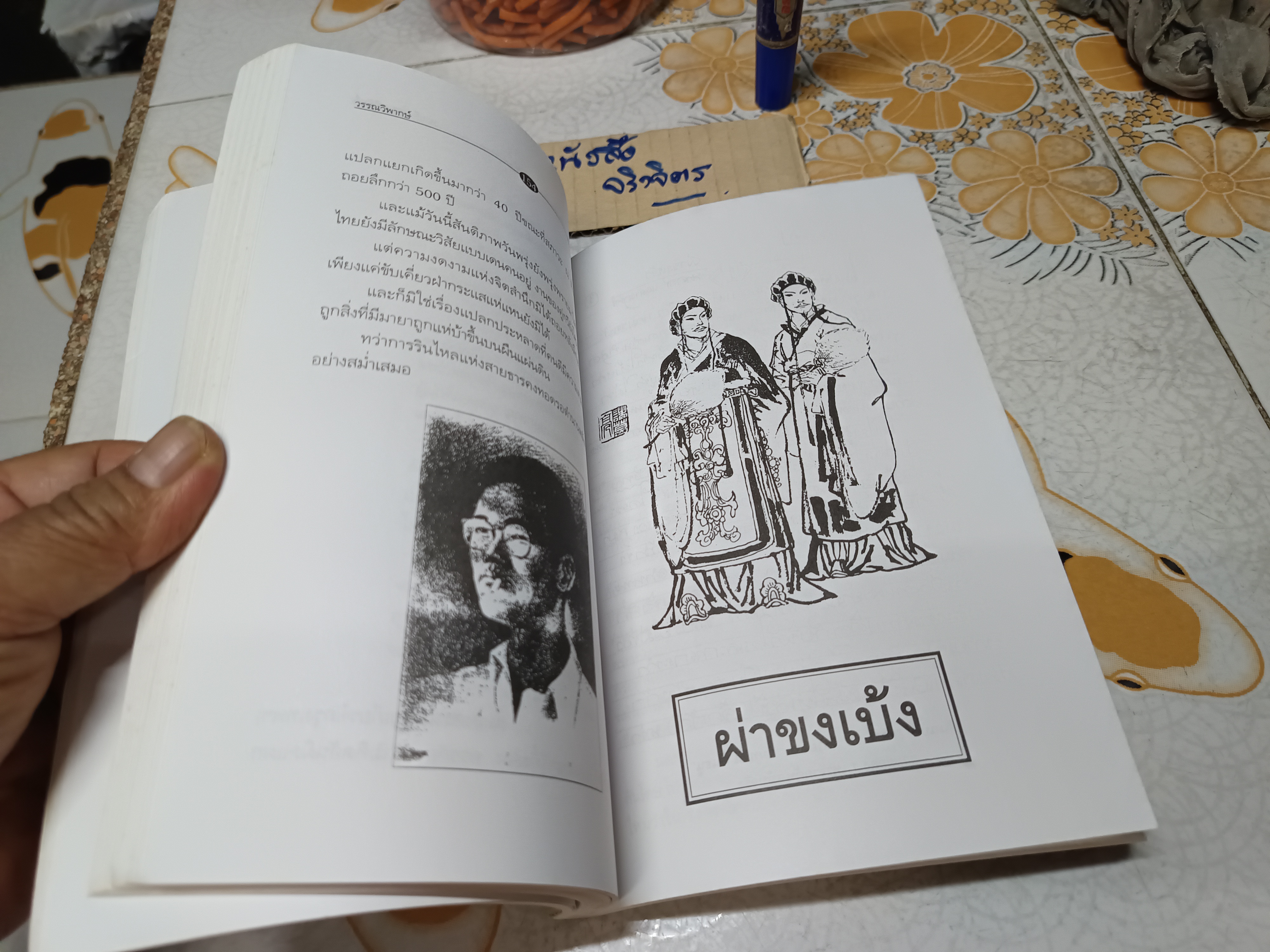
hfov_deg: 71.6
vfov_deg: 56.8
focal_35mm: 24
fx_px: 881
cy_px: 476
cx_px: 635
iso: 1100
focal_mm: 5.31
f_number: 1.7
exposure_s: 1/50
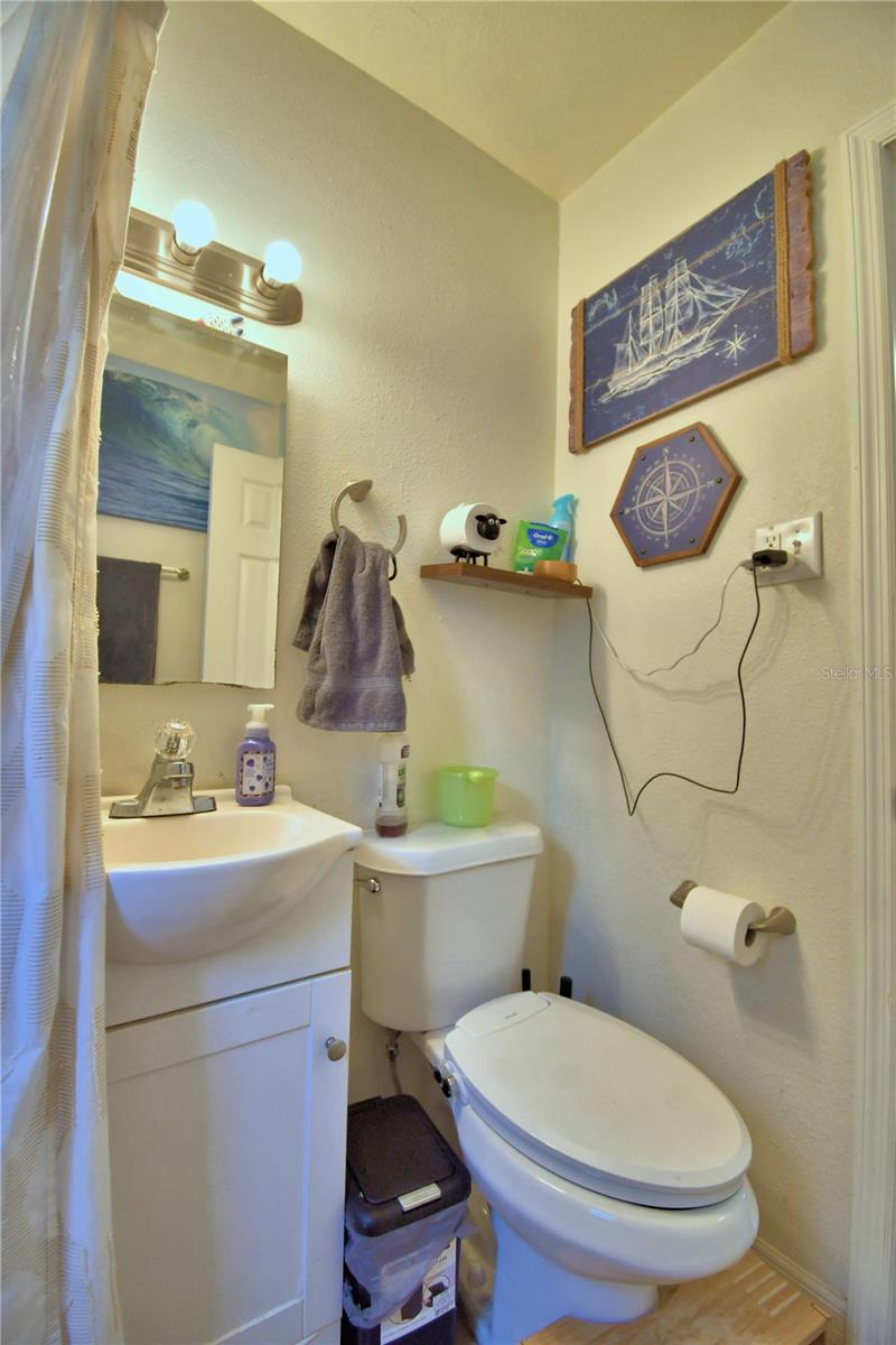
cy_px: 672
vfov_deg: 100.4
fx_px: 560
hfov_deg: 77.3
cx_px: 448
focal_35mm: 15
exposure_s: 1/100
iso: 400
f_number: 4.5
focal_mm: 10
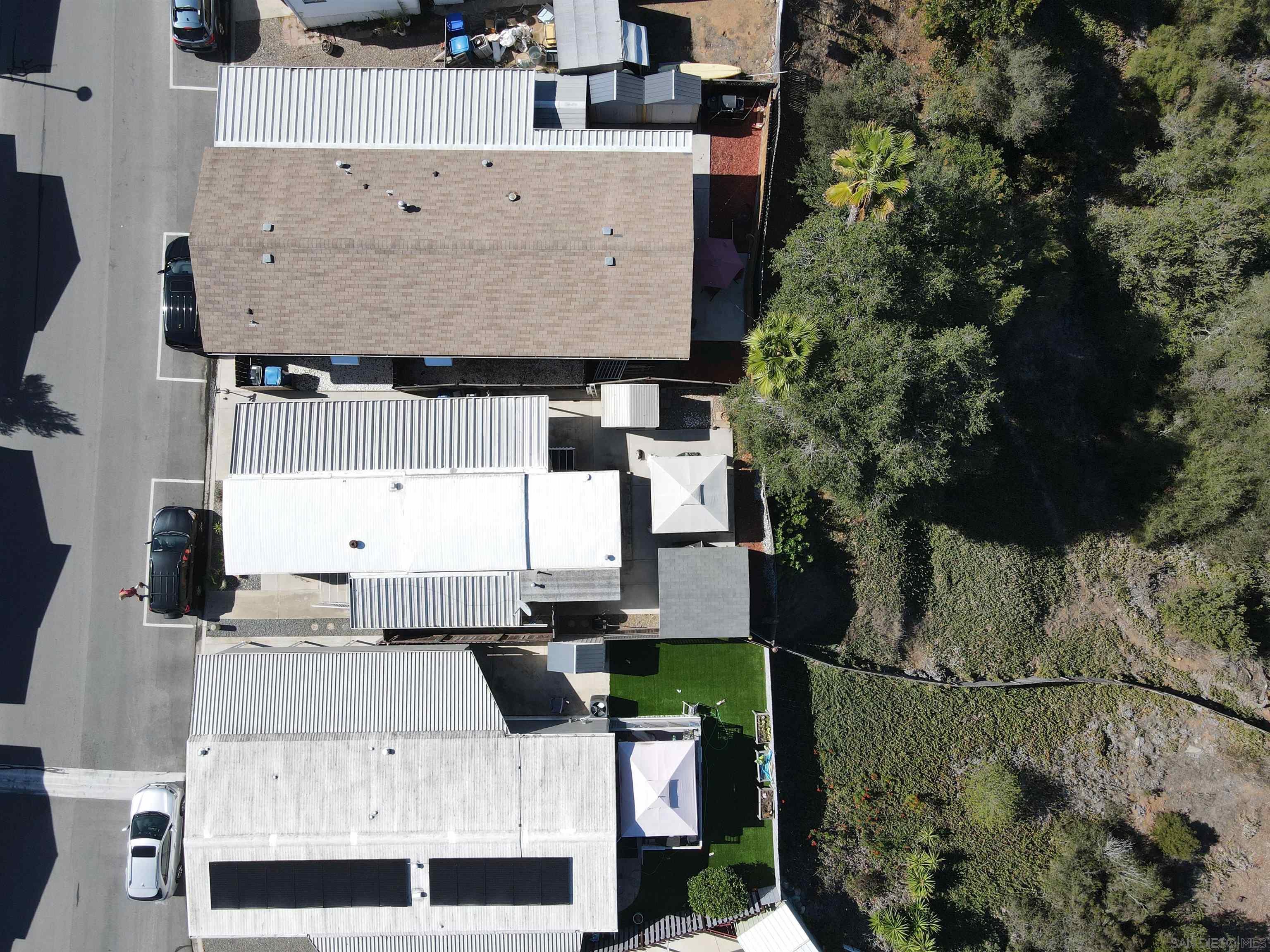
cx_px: 635
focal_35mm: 24
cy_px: 476
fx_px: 881
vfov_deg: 56.8
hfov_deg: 71.6
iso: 100
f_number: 2.8
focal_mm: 4.5
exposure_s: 1/640
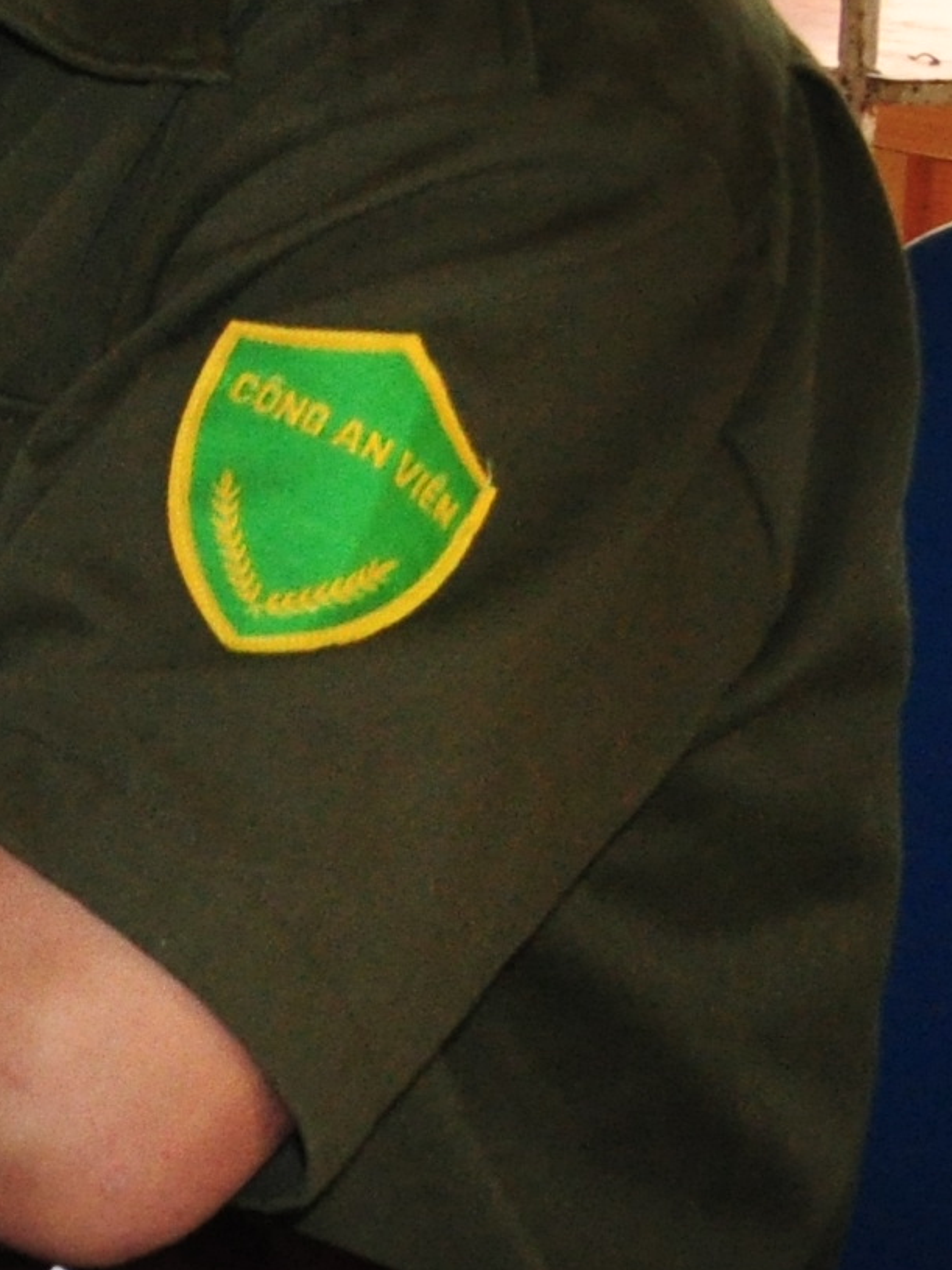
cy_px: -321
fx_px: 6676
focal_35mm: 182
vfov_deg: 10.7
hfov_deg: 7.0
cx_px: -2303
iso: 800
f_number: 5
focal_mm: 24
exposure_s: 1/200
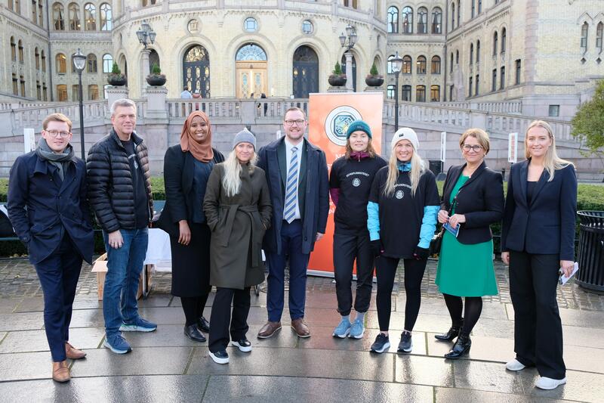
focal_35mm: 29
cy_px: 202
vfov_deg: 44.9
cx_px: 302
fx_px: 486
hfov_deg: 63.7
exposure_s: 1/110
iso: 400
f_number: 4
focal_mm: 19.6
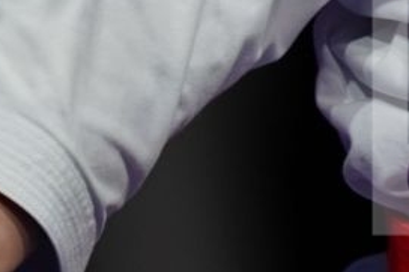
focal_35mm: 2650
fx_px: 30088
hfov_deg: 0.8
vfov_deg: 0.5
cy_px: -436
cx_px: 513
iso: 640
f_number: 2.8
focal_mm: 400
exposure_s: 1/500
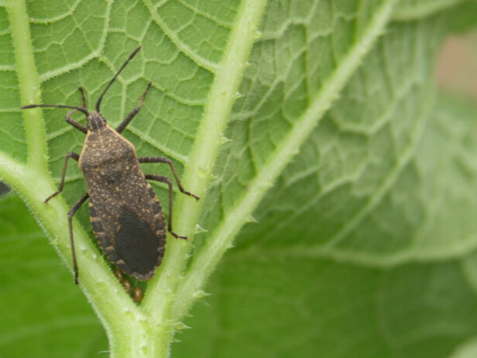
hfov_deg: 6.0
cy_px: 193
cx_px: 137
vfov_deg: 4.5
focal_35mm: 331
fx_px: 4560
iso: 100
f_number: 5
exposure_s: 1/125
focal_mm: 50.8
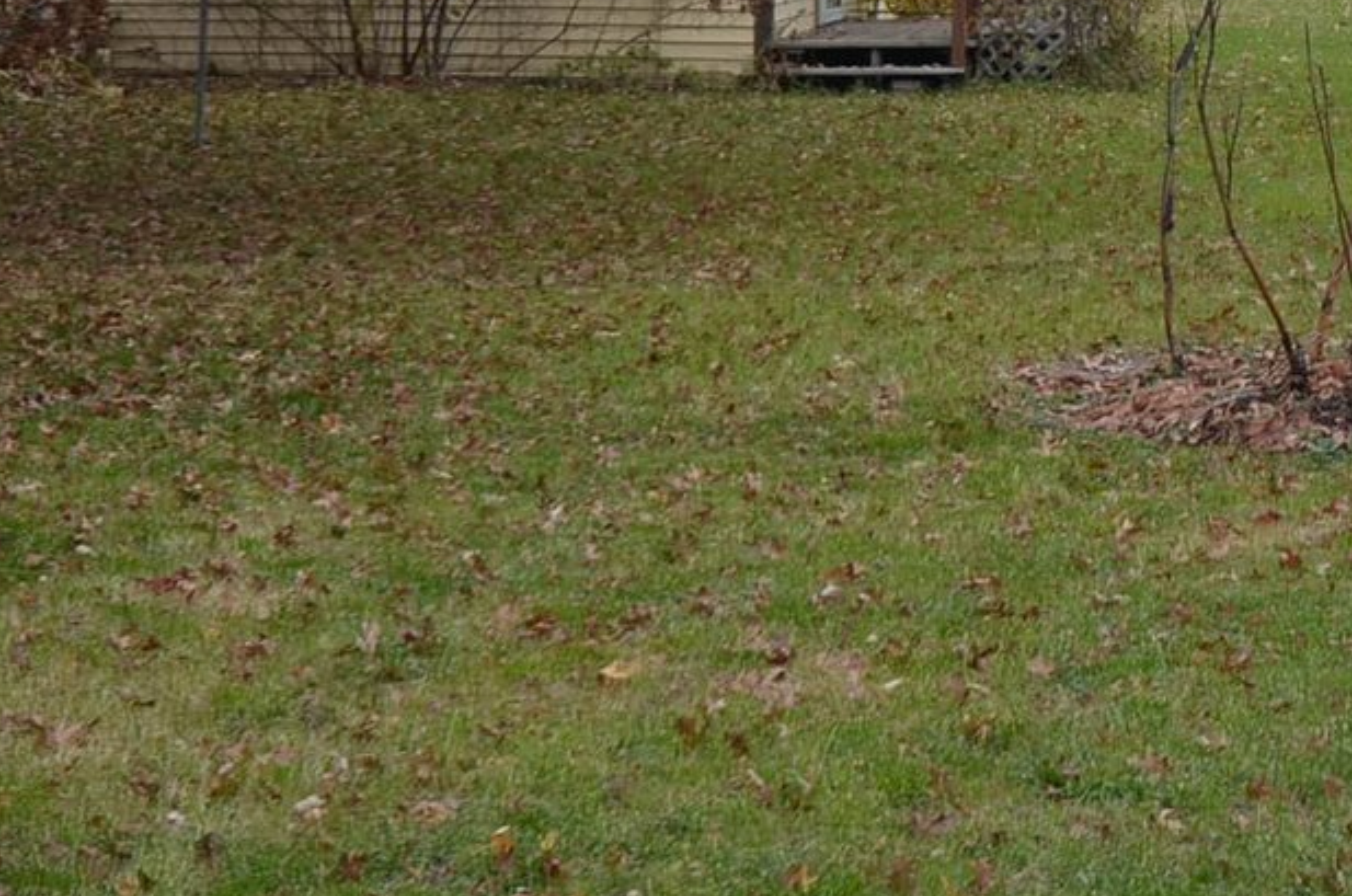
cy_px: -159
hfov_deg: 20.1
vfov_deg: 13.3
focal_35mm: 100
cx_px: 1142
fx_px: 3749
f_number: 4.5
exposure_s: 1/60
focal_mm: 24
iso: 160
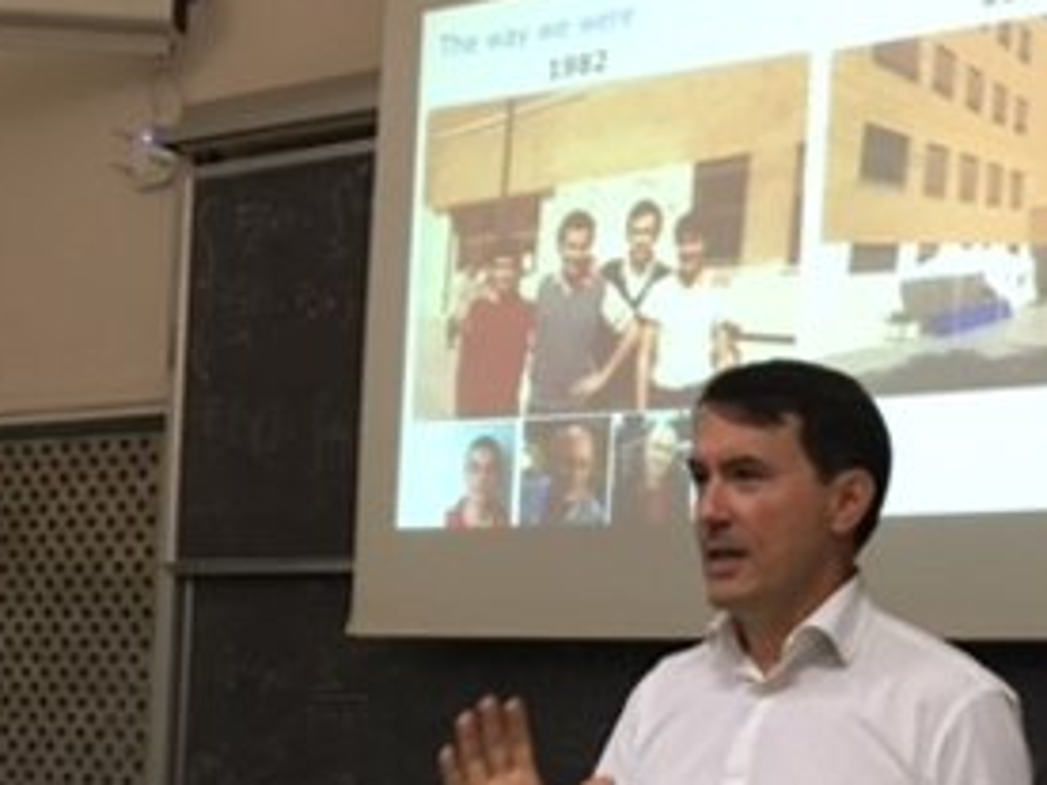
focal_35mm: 70
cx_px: 844
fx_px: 2117
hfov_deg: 27.2
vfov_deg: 19.9
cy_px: 903
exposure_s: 1/20
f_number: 2.2
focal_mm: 4.15
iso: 200
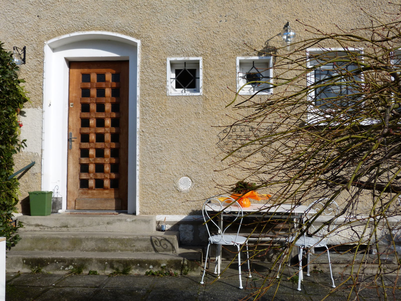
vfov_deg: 37.7
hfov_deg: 49.0
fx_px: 440
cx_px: 200
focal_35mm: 38
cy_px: 150
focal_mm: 6.8
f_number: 4
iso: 100
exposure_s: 1/800
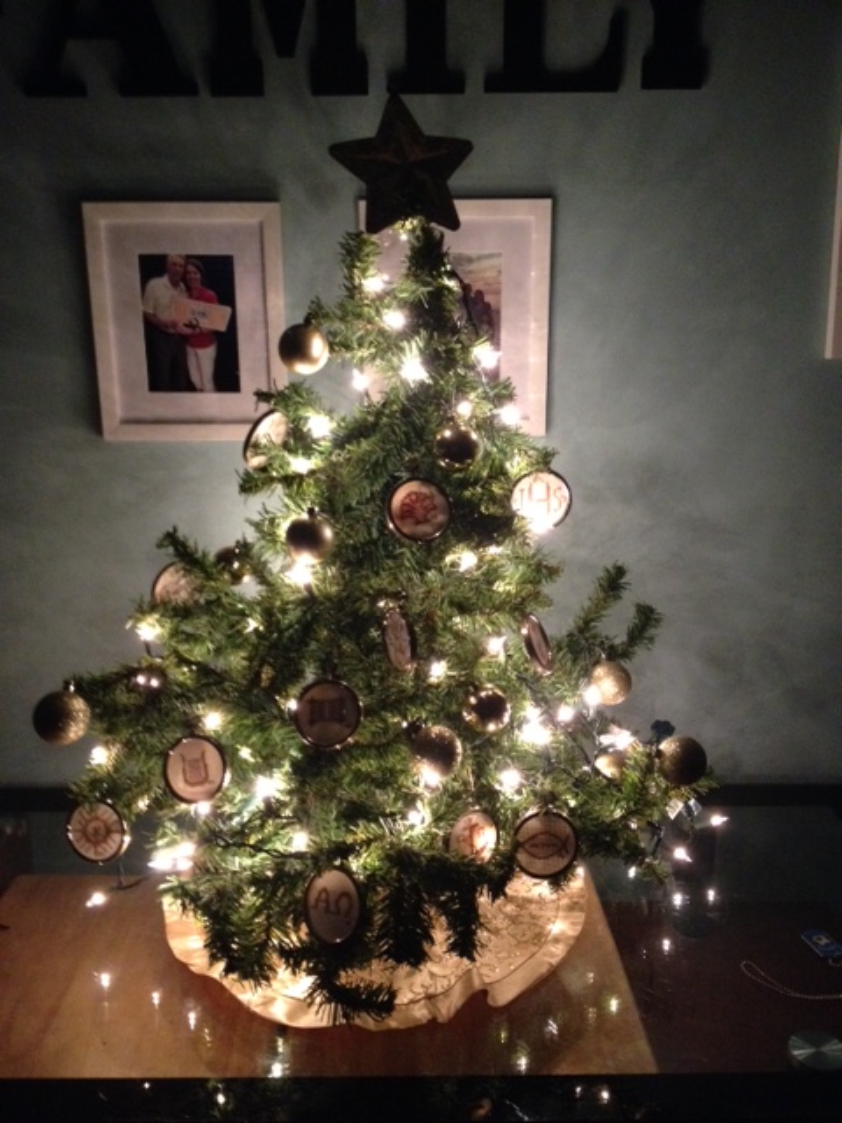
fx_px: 1135
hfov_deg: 40.7
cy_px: 562
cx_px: 421
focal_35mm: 35
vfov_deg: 52.6
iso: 400
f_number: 2.4
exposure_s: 1/20
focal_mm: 4.28
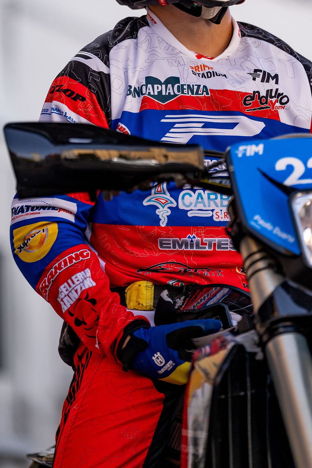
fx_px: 3261
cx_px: 216
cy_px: 144
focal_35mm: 251
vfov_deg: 8.2
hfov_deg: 5.5
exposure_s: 1/1600
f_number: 2.8
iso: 320
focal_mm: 170
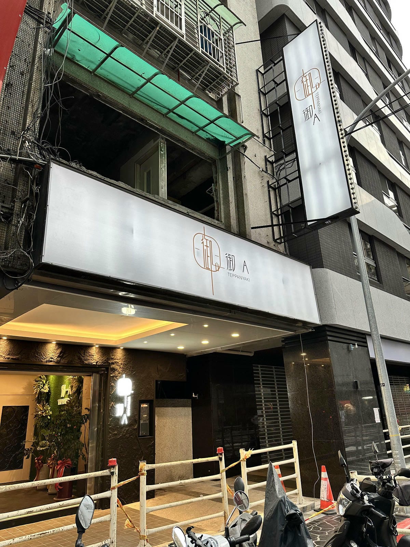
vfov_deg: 71.6
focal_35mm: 24
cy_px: 274
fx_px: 379
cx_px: 205
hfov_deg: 56.8
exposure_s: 1/120
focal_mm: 6.86
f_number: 1.78
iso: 160
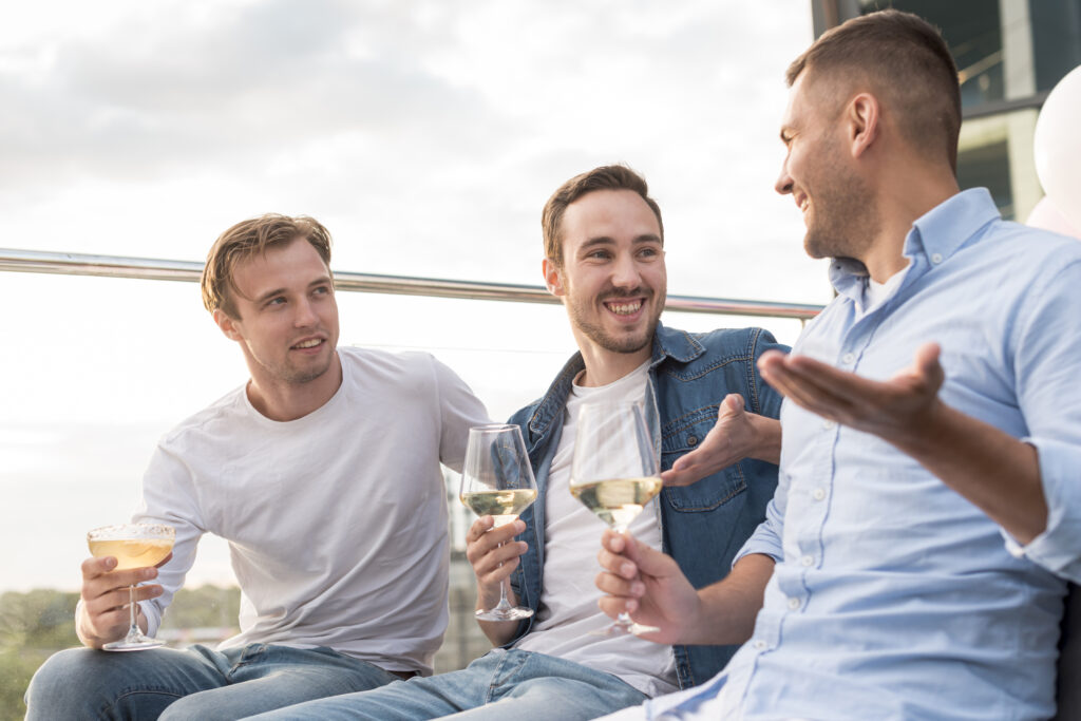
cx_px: 540
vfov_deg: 27.0
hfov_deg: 39.6
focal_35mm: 50
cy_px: 360
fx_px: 1501
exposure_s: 1/250
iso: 320
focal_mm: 50
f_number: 3.5
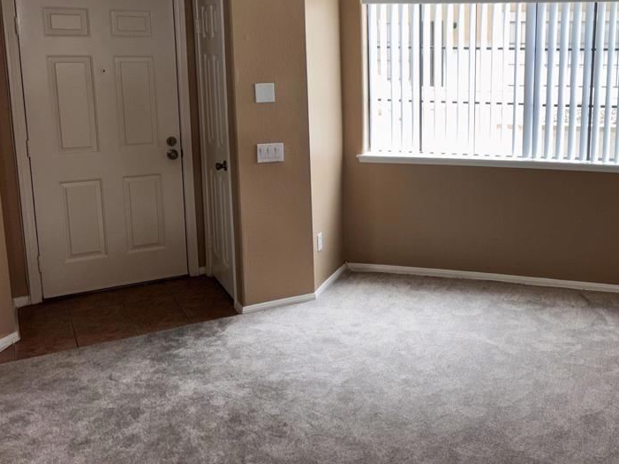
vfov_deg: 37.3
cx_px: 441
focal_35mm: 38
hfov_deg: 47.7
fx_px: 679
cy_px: 153
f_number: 1.6
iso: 32
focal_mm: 5.96
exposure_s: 1/30
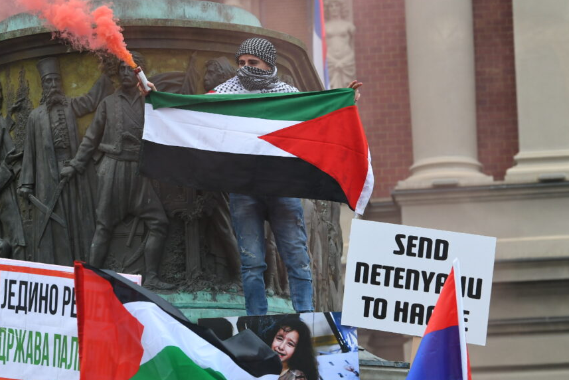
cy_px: 170
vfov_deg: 5.9
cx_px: 256
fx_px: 3684
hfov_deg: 8.8
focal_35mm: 233
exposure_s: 1/400
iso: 500
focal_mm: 130
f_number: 5
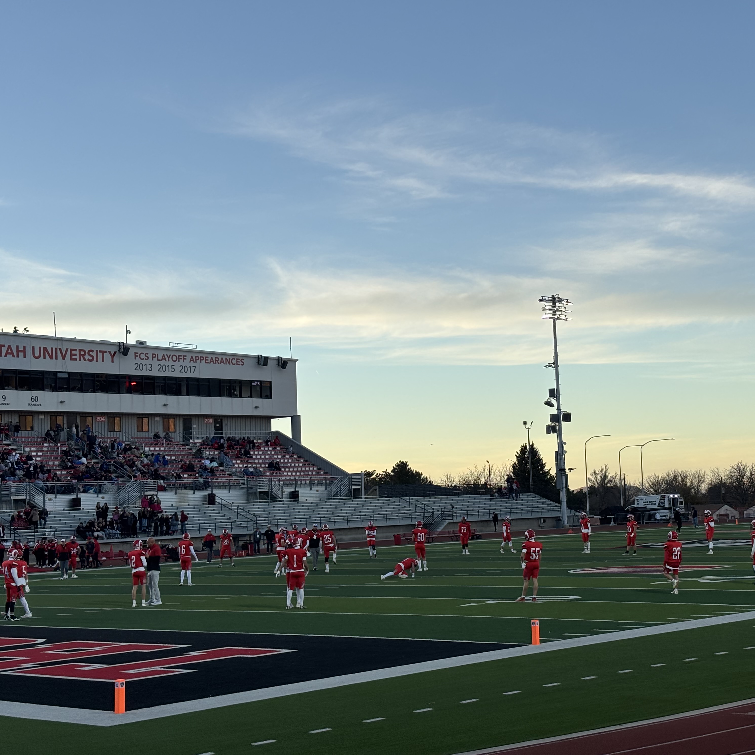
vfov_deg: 27.7
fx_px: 1530
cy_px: 375
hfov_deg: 27.7
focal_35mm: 62
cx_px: 441
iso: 32
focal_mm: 5.96
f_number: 1.6
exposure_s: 1/781
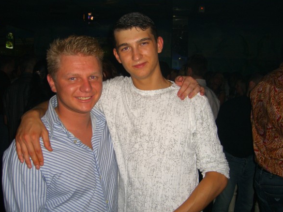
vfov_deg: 36.8
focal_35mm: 39
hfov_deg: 47.9
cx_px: 140
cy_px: 106
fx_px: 319
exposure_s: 1/60
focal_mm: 7.9
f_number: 2.8
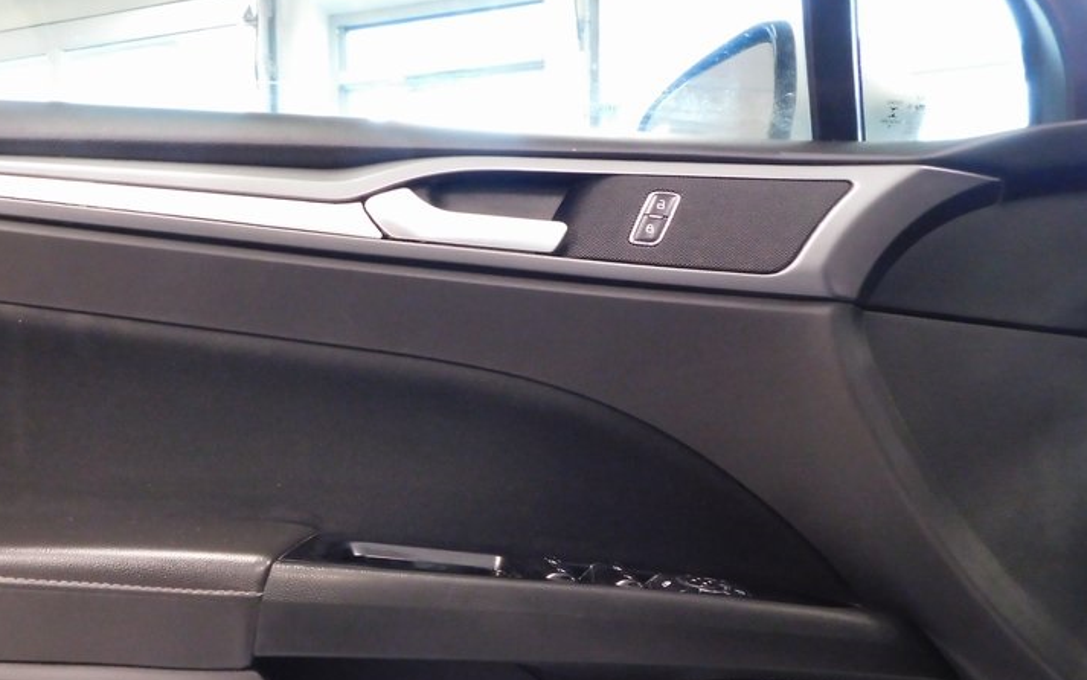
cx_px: 358
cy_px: 517
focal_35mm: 35
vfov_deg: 35.4
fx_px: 1037
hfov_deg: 54.2
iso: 1600
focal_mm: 4
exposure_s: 1/15
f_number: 3
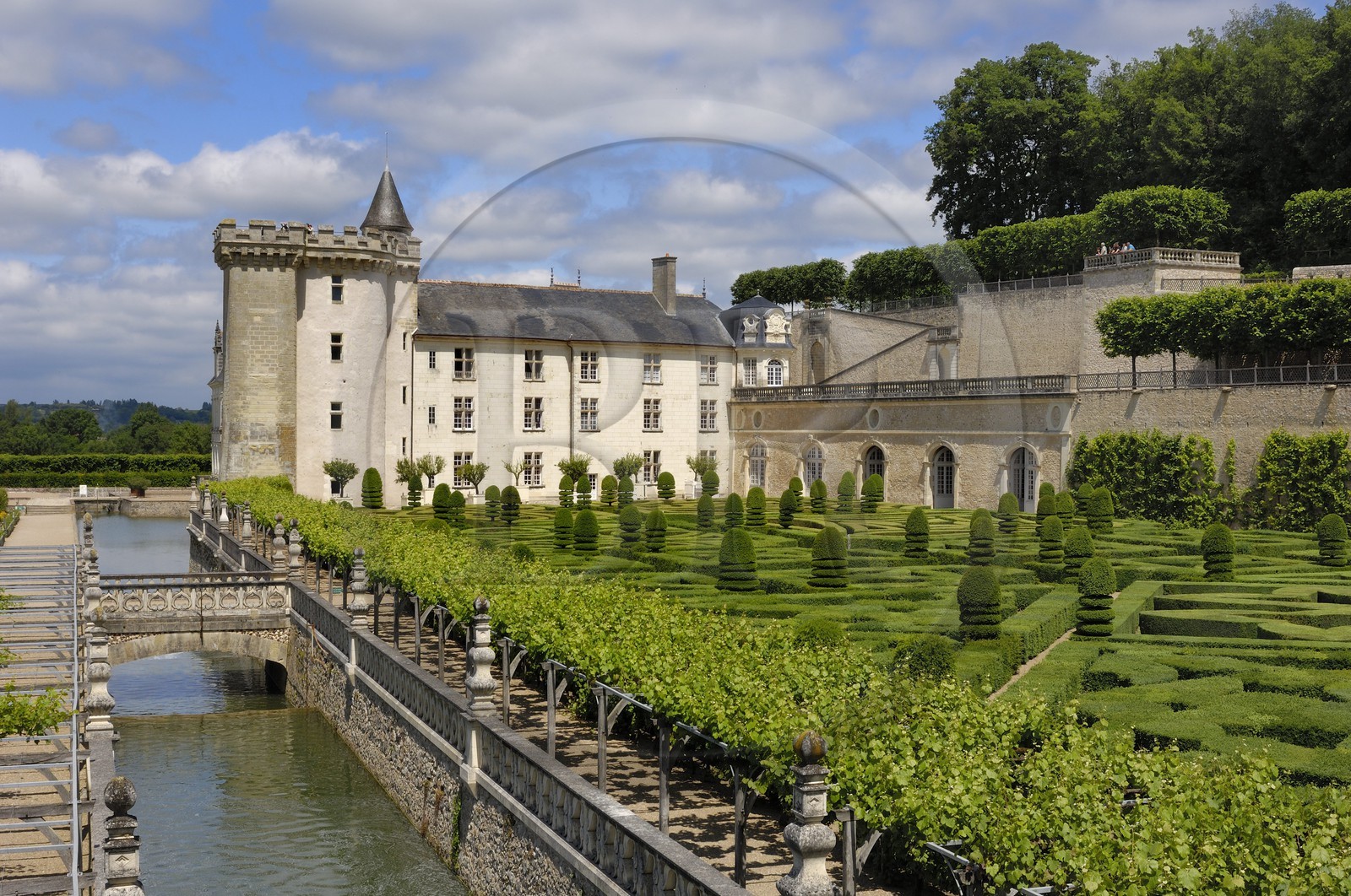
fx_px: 1574
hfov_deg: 46.5
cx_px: 676
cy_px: 448
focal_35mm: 42
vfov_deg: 31.8
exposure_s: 1/160
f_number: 11
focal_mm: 28
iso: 100
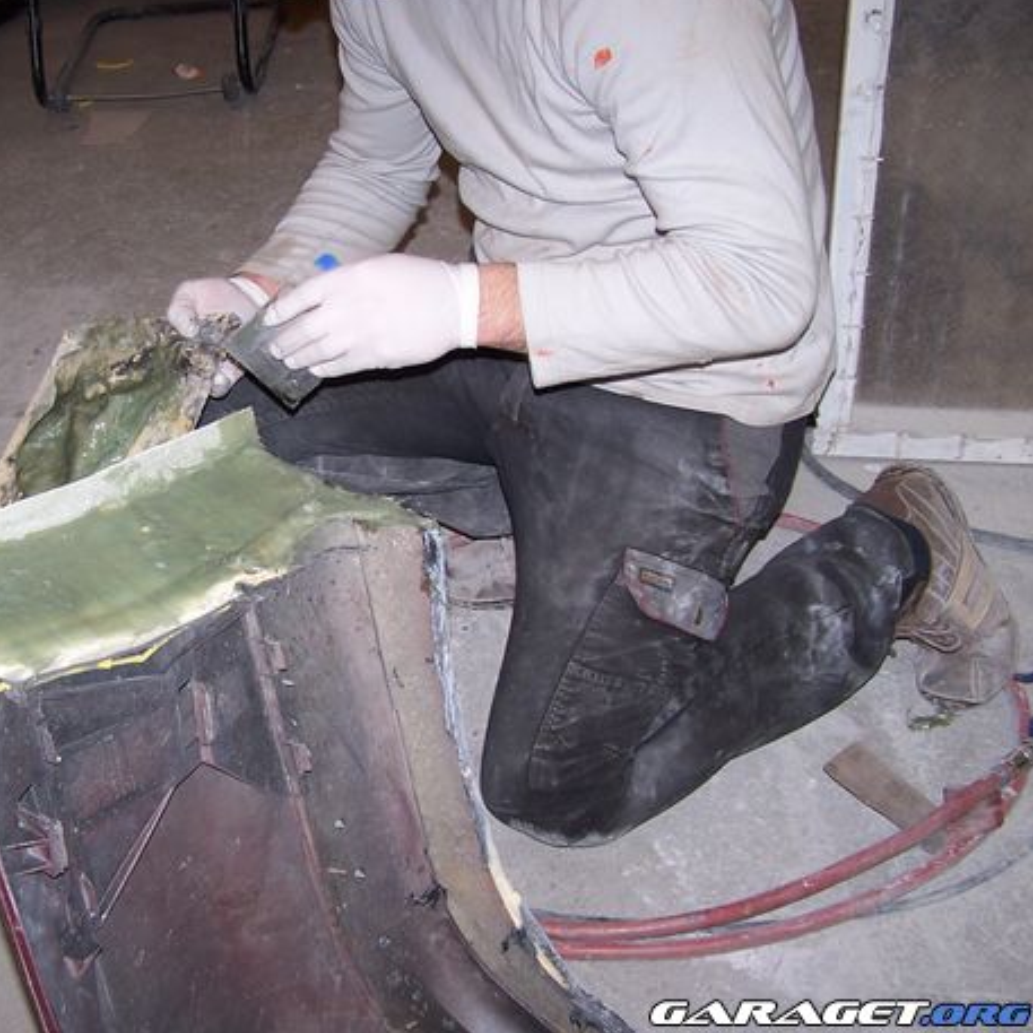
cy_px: 493
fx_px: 1587
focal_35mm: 47
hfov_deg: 35.6
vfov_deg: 36.1
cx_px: 314
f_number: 2.8
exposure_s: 1/60
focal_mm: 6.3
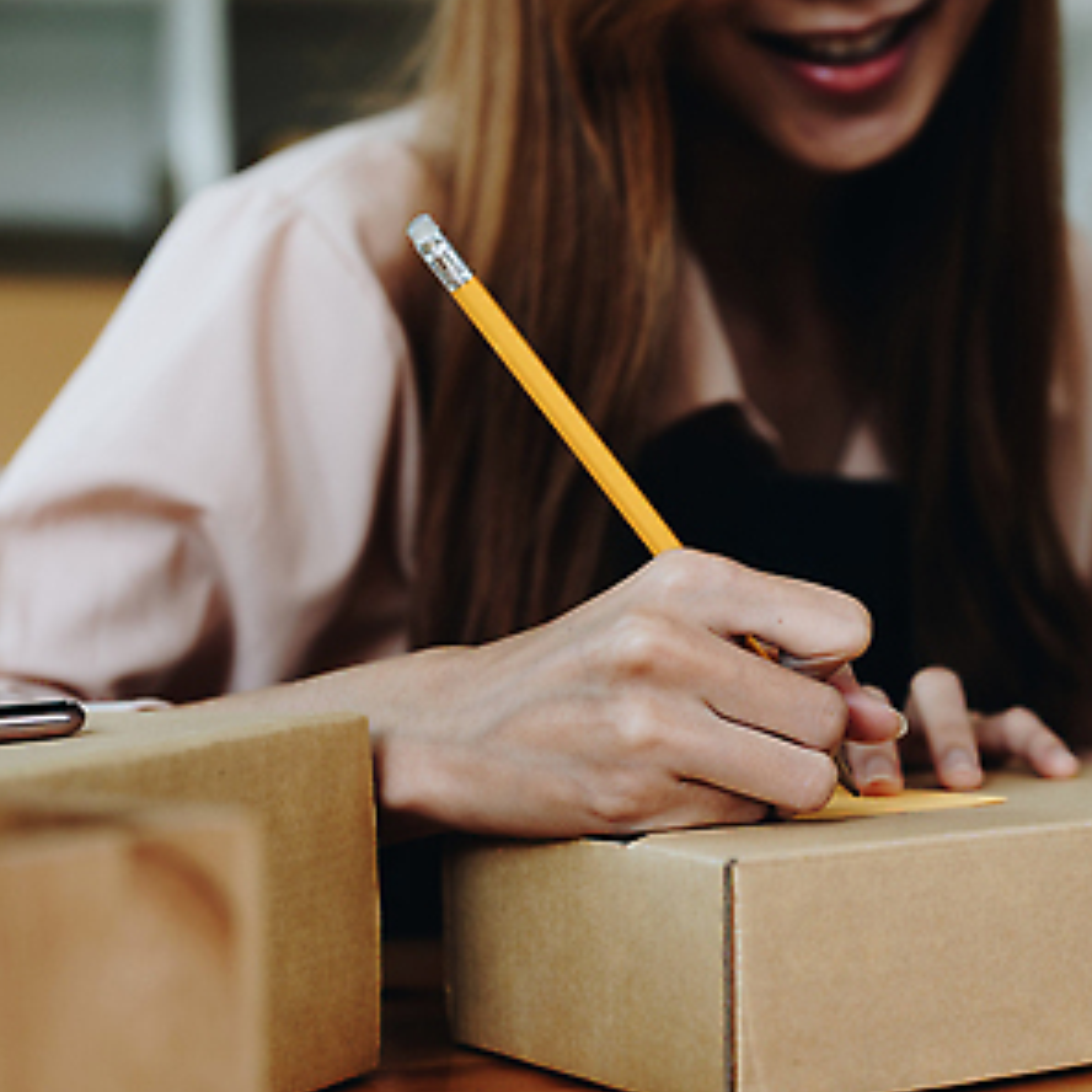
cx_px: 826
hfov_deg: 20.0
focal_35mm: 86
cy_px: 612
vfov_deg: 20.2
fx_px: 3069
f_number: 2.8
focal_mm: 50
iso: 125
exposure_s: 1/100
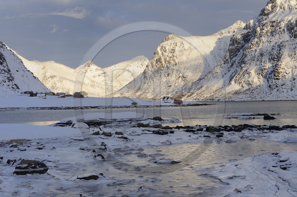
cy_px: 98
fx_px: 577
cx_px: 148
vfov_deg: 19.4
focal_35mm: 70
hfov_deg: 28.9
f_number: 14
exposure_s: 1/160
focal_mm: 70
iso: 200
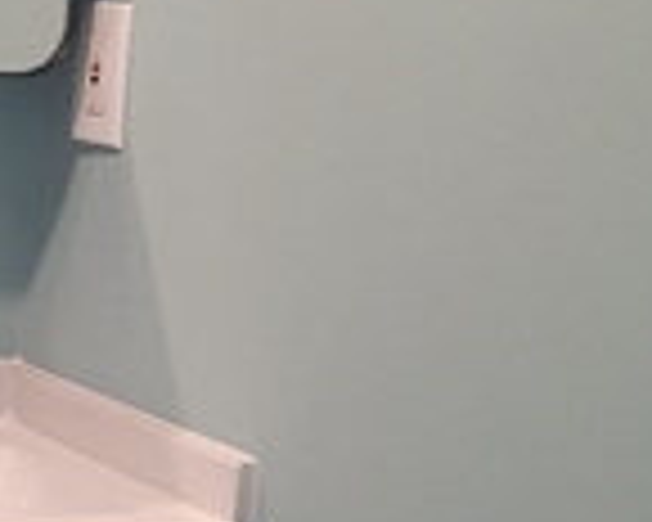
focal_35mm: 129
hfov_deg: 13.7
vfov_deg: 11.8
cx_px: -441
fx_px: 2489
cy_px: 508
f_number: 2
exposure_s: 1/60
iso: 250
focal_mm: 4.6
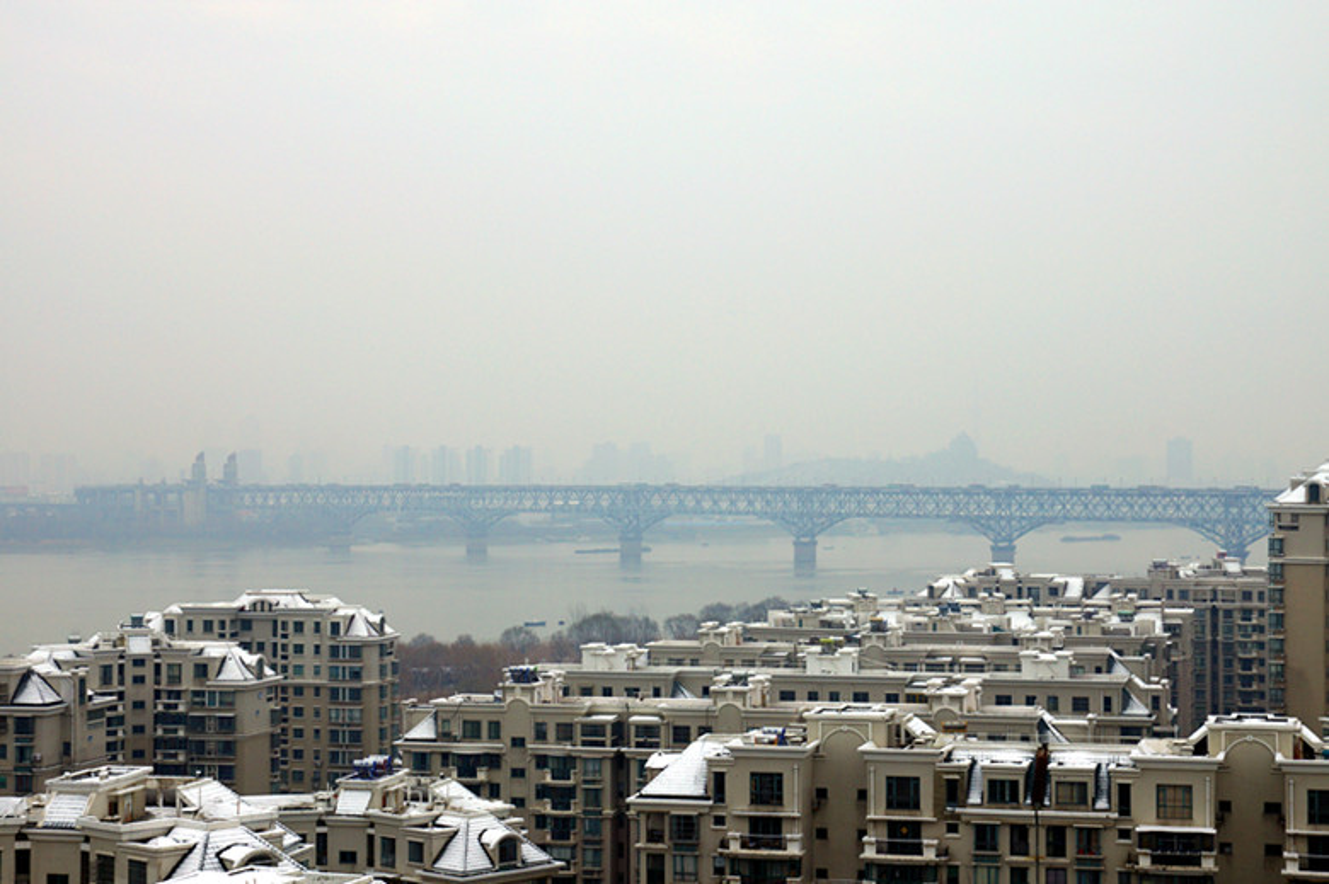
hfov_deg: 29.9
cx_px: 664
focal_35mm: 68
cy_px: 442
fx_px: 2490
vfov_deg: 20.1
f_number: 9
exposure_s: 1/125
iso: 100
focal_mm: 45
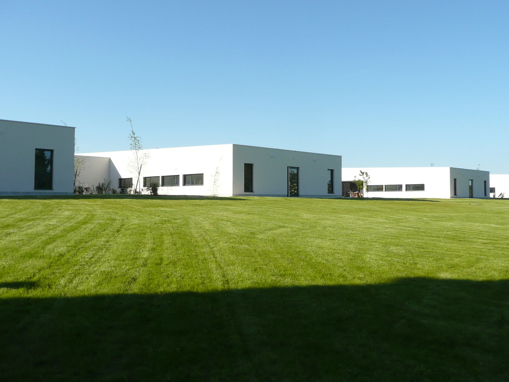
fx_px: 471
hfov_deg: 56.8
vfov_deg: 44.1
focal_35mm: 32
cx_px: 270
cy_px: 175
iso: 100
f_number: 3.3
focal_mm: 4.6
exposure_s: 1/640
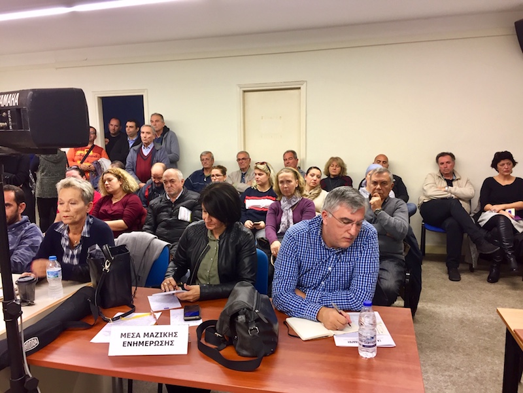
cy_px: 196
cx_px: 262
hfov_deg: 61.7
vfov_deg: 48.2
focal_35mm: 29
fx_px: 438
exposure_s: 1/33
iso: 80
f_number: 2.2
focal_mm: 4.15
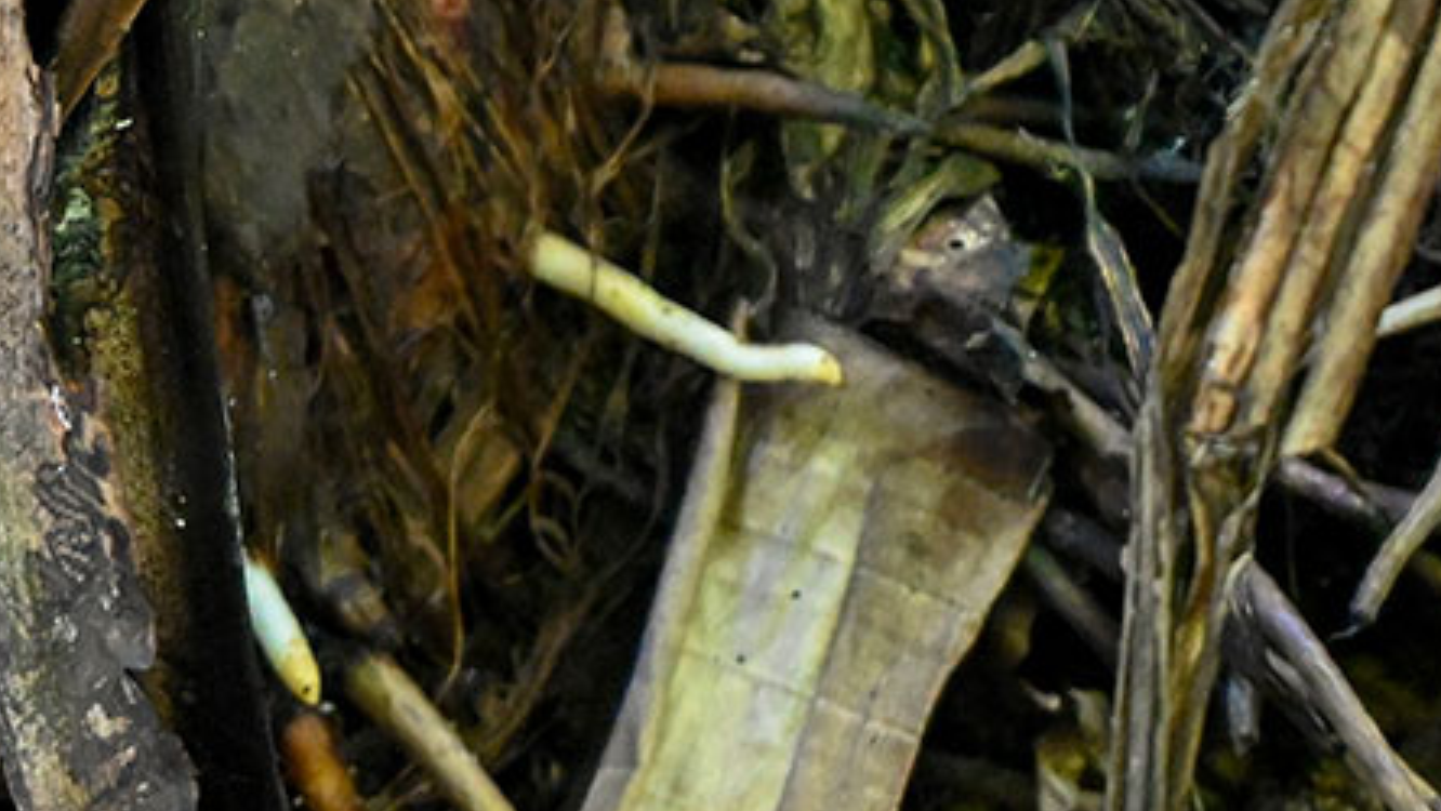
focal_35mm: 317
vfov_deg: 3.8
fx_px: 12115
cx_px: -1188
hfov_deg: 6.6
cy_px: -1074
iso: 3200
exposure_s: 1/80
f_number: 4
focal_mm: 70
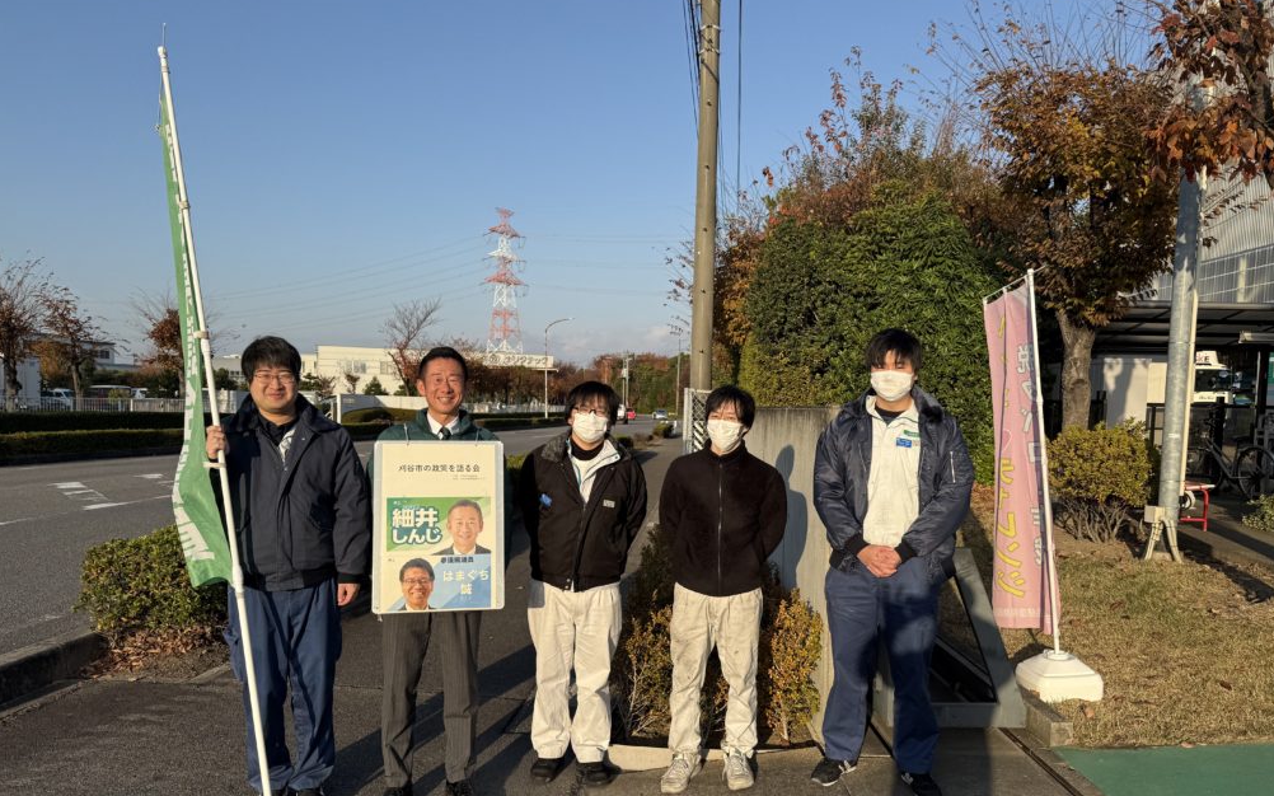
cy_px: 470
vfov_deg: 47.4
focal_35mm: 26
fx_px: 903
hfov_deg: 70.4
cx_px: 647
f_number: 1.78
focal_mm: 6.76
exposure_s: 1/3425
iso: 80
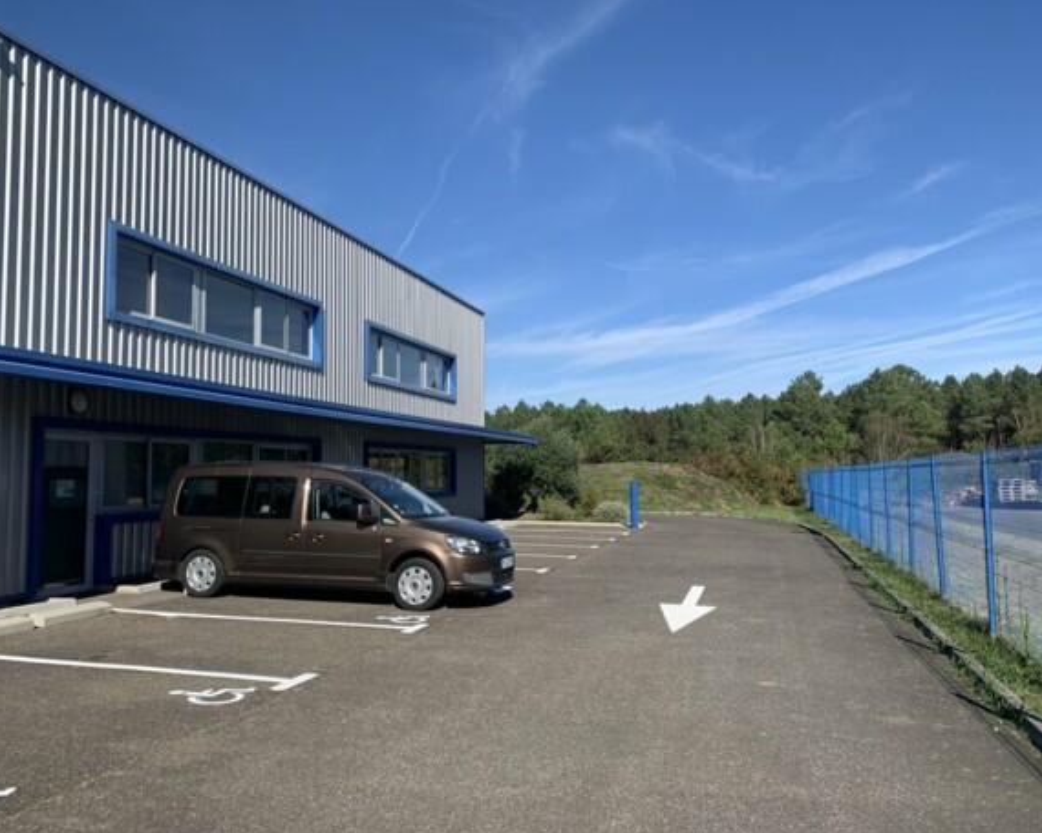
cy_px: 424
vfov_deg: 51.5
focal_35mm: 28
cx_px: 507
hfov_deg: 62.2
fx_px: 863
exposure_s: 1/2364
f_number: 1.8
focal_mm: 4.25
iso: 25
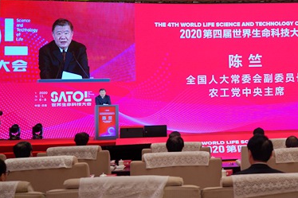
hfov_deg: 32.2
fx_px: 505
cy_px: 68
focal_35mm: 61
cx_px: 227
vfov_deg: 22.2
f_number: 4
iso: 1000
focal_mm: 38
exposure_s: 1/160
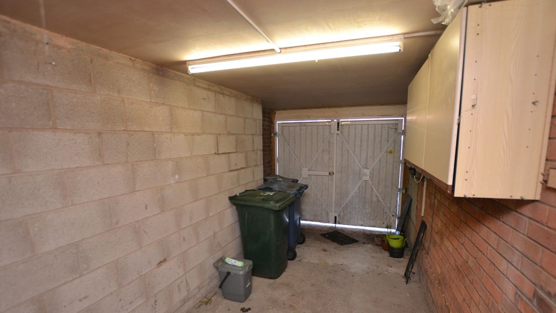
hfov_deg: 99.4
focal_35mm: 16
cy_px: 177
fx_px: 236
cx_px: 278
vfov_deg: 66.8
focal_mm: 10
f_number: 3.5
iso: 900
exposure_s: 1/60
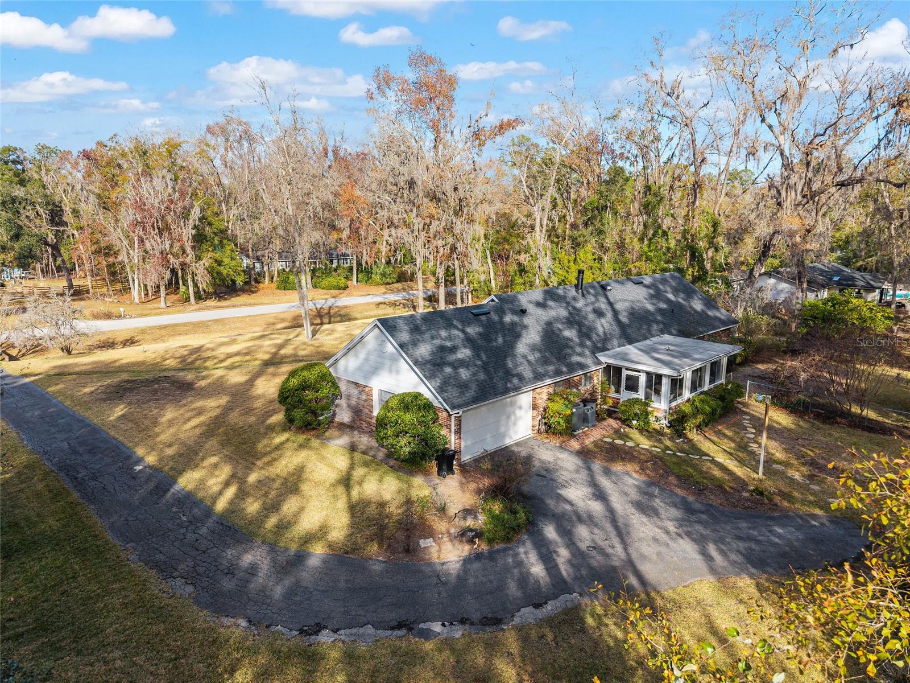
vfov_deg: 56.8
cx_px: 455
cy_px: 342
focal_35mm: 24
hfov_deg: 71.6
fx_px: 631
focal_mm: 8.67
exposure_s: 1/2000
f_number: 1.8
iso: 210
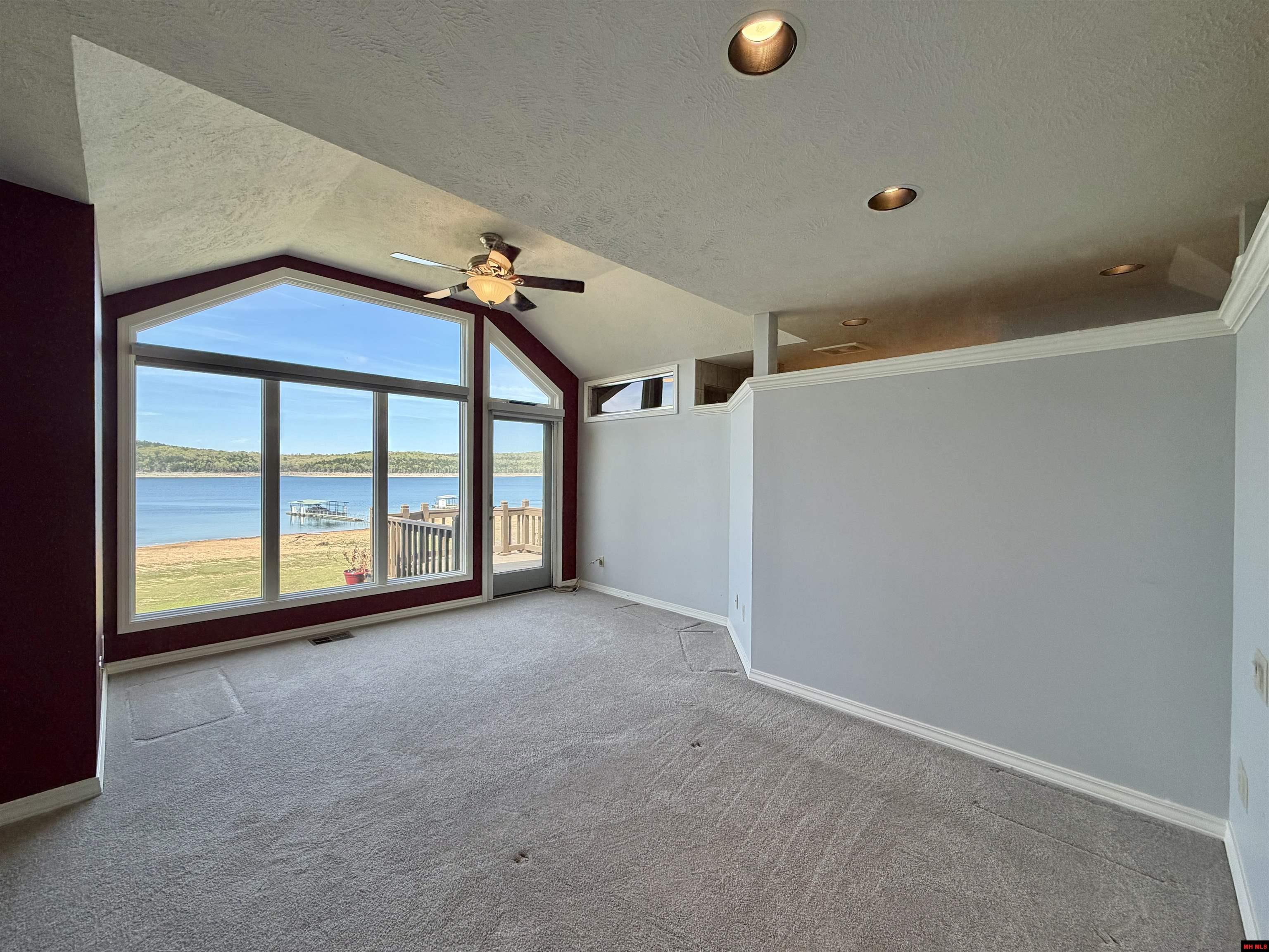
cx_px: 634
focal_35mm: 14
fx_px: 513
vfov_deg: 85.7
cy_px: 476
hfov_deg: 102.1
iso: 40
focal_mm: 2.22
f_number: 2.2
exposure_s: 1/245
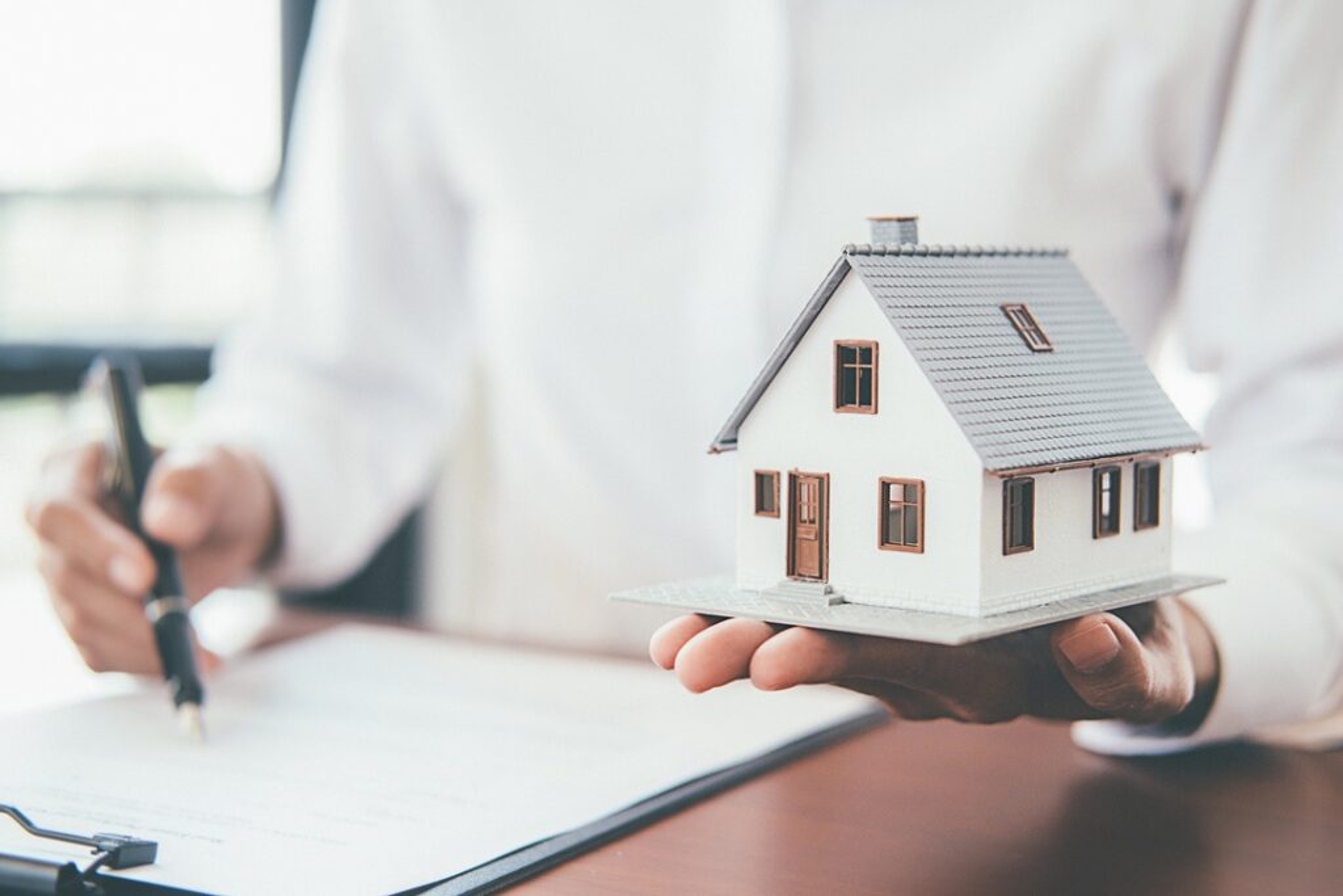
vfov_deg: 25.5
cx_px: 672
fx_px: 1977
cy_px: 448
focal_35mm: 53
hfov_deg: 37.5
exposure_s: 1/250
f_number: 2
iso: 160
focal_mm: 35
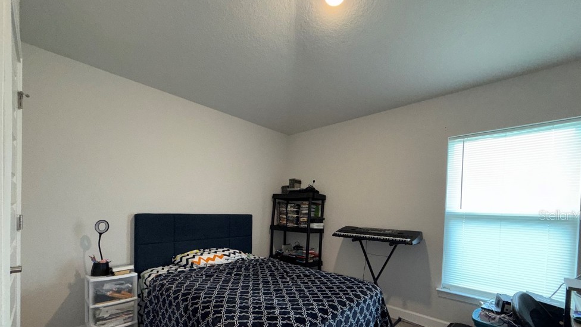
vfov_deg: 65.5
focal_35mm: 16
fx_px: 246
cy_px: 215
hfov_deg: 99.4
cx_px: 290
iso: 160
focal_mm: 2.22
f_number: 2.2
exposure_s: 1/60
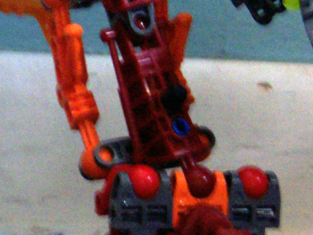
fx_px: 1247
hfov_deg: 14.2
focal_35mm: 138
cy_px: 149
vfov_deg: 10.7
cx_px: 46
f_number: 3.4
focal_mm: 8
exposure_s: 1/8
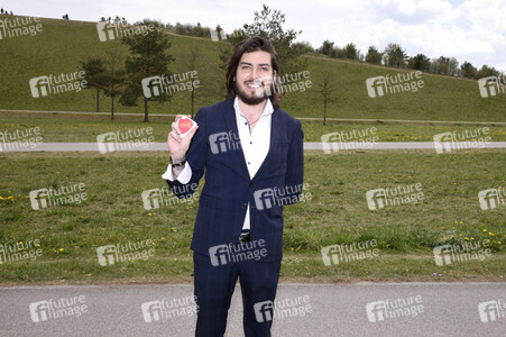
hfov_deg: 55.8
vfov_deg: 38.8
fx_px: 478
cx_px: 253
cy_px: 168
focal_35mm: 34
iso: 320
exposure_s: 1/160
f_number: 16
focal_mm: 34
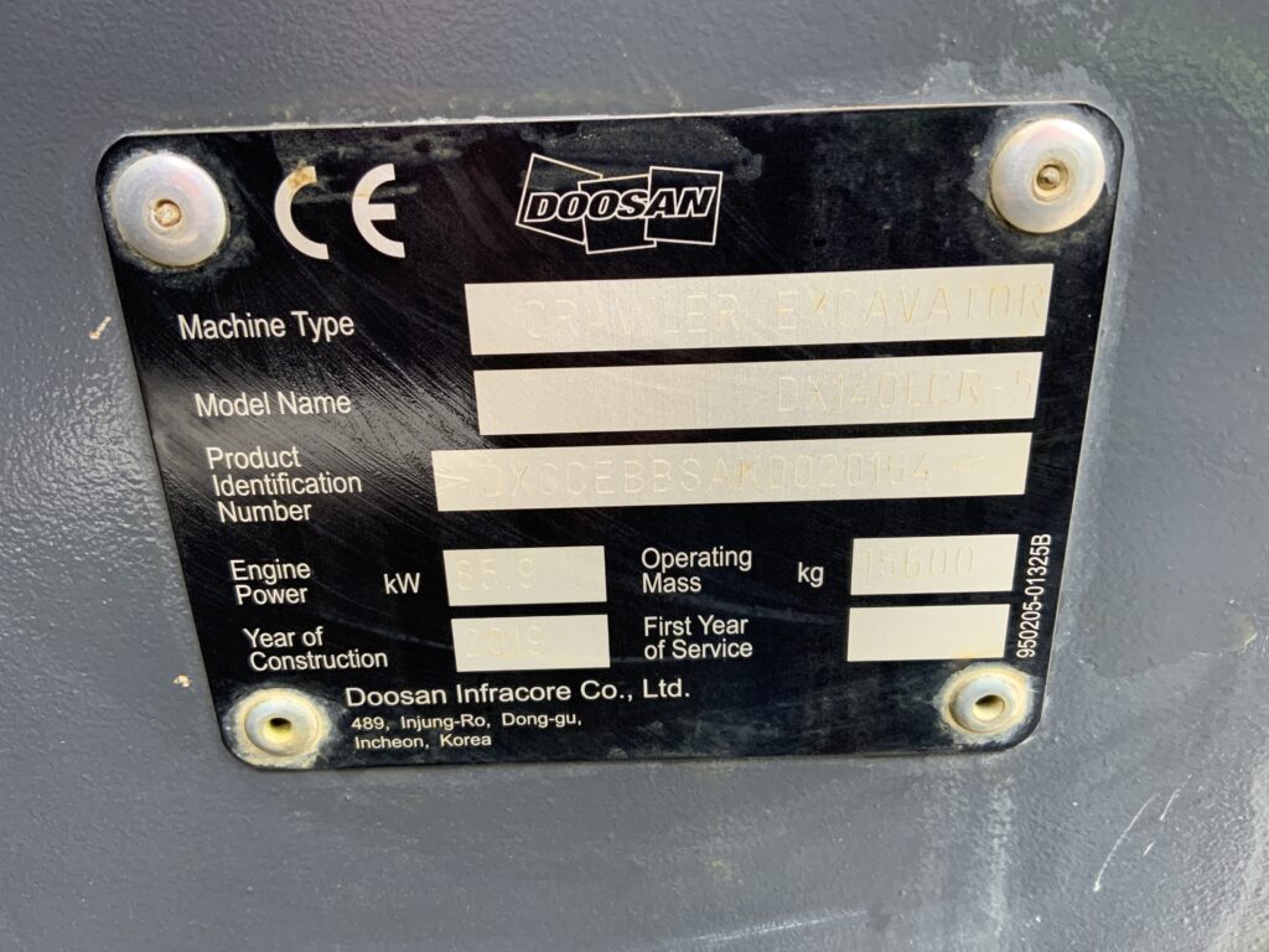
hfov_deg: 61.7
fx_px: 1063
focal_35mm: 29
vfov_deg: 48.2
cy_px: 476
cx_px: 634
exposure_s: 1/107
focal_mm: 3
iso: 64
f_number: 1.8
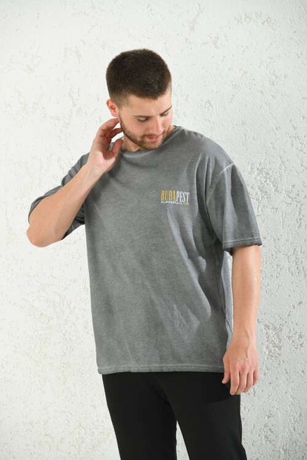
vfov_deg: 11.1
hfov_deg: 7.4
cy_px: 230
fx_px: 2366
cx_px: 154
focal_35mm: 185
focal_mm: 185
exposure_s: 1/160
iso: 125
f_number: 7.1
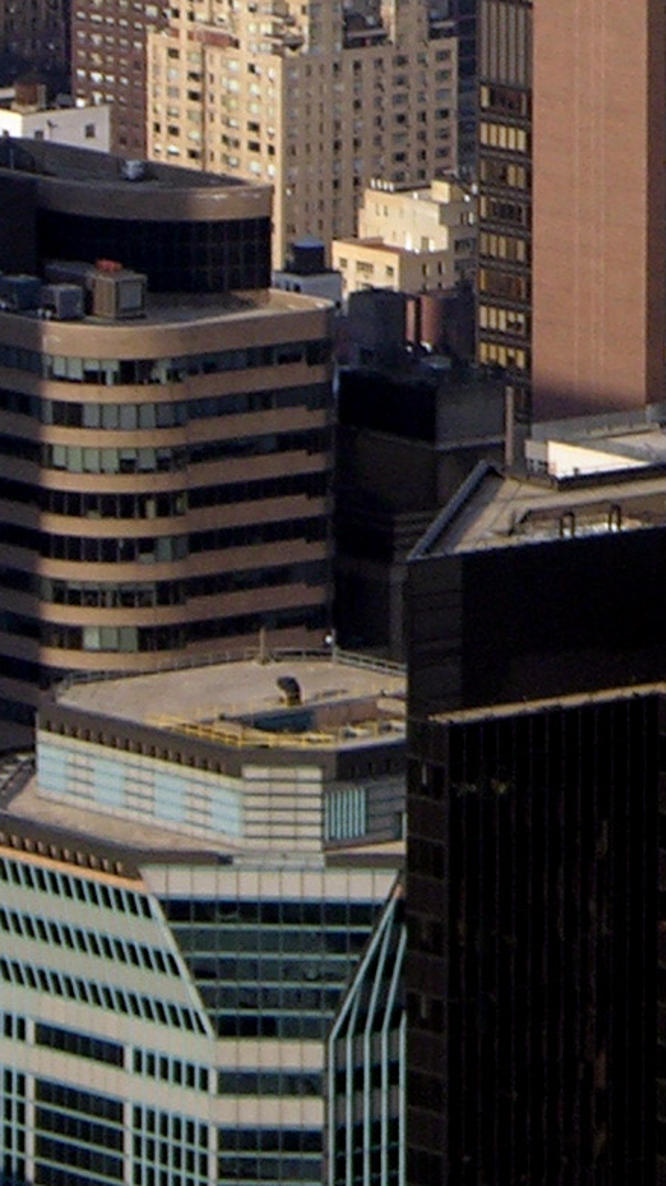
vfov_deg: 4.3
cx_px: 1079
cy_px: -490
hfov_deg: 2.4
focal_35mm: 501
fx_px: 15737
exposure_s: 1/258
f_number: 4.6
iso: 50
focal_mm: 27.3
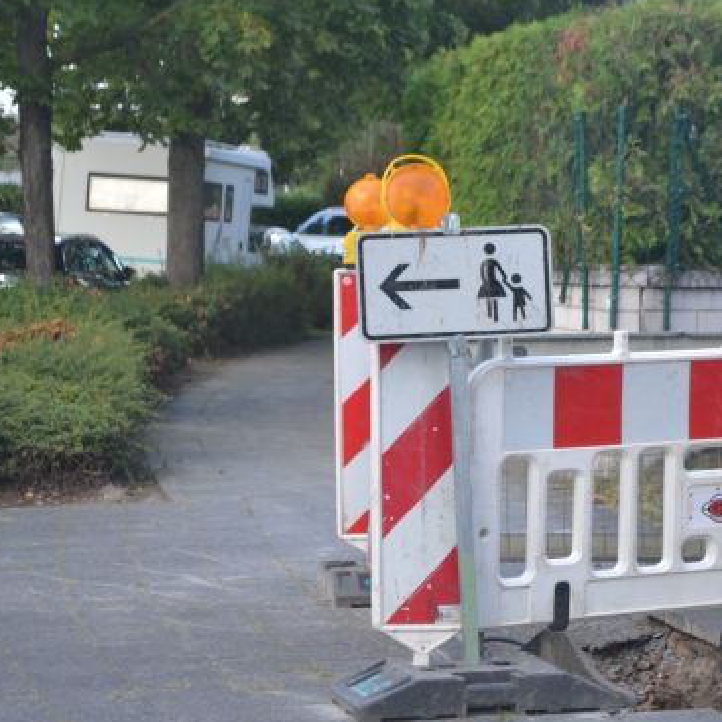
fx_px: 2707
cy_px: 374
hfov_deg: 15.2
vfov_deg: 15.2
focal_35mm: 115
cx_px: 435
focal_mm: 55
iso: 280
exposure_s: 1/125
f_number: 5.6
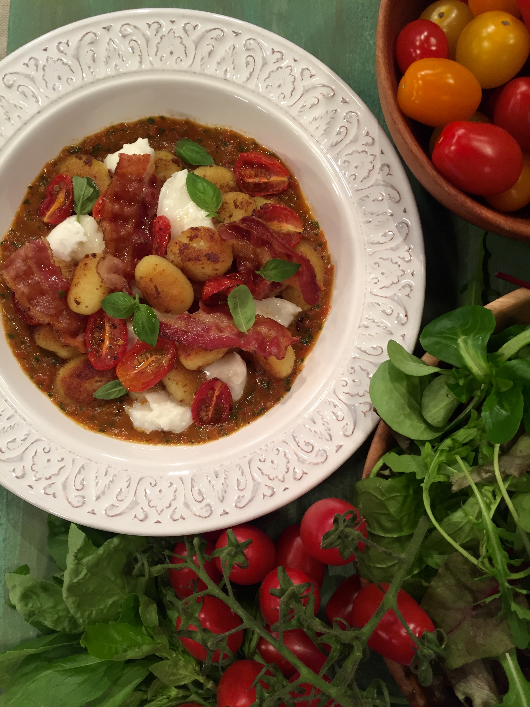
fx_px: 592
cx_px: 265
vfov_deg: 61.7
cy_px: 354
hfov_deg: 48.2
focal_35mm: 29
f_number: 2.2
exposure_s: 1/33
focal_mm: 4.15
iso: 80
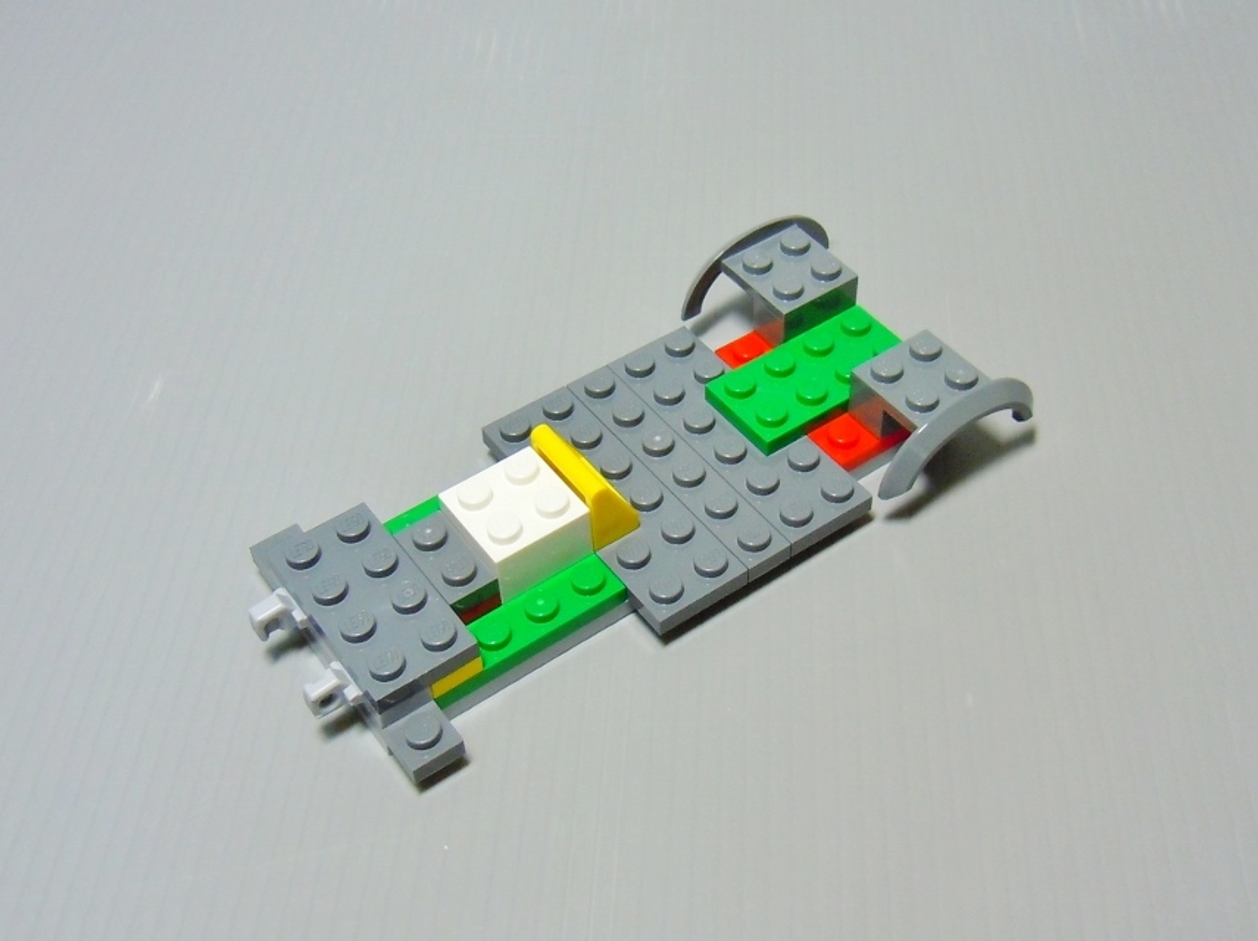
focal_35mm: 30
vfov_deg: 46.7
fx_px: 1089
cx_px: 629
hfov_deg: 60.0
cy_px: 470
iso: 200
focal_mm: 5.4
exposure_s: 1/15
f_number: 3.5
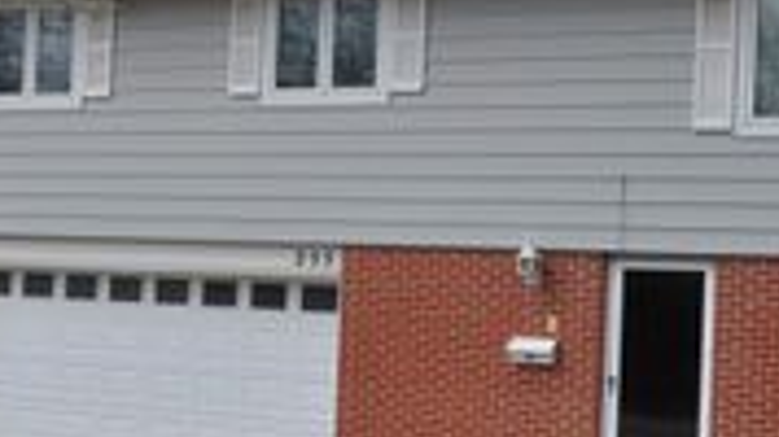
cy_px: 262
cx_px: 495
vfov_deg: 13.7
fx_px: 1817
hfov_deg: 24.1
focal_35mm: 88
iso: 200
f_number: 10
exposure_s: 1/400
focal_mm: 20
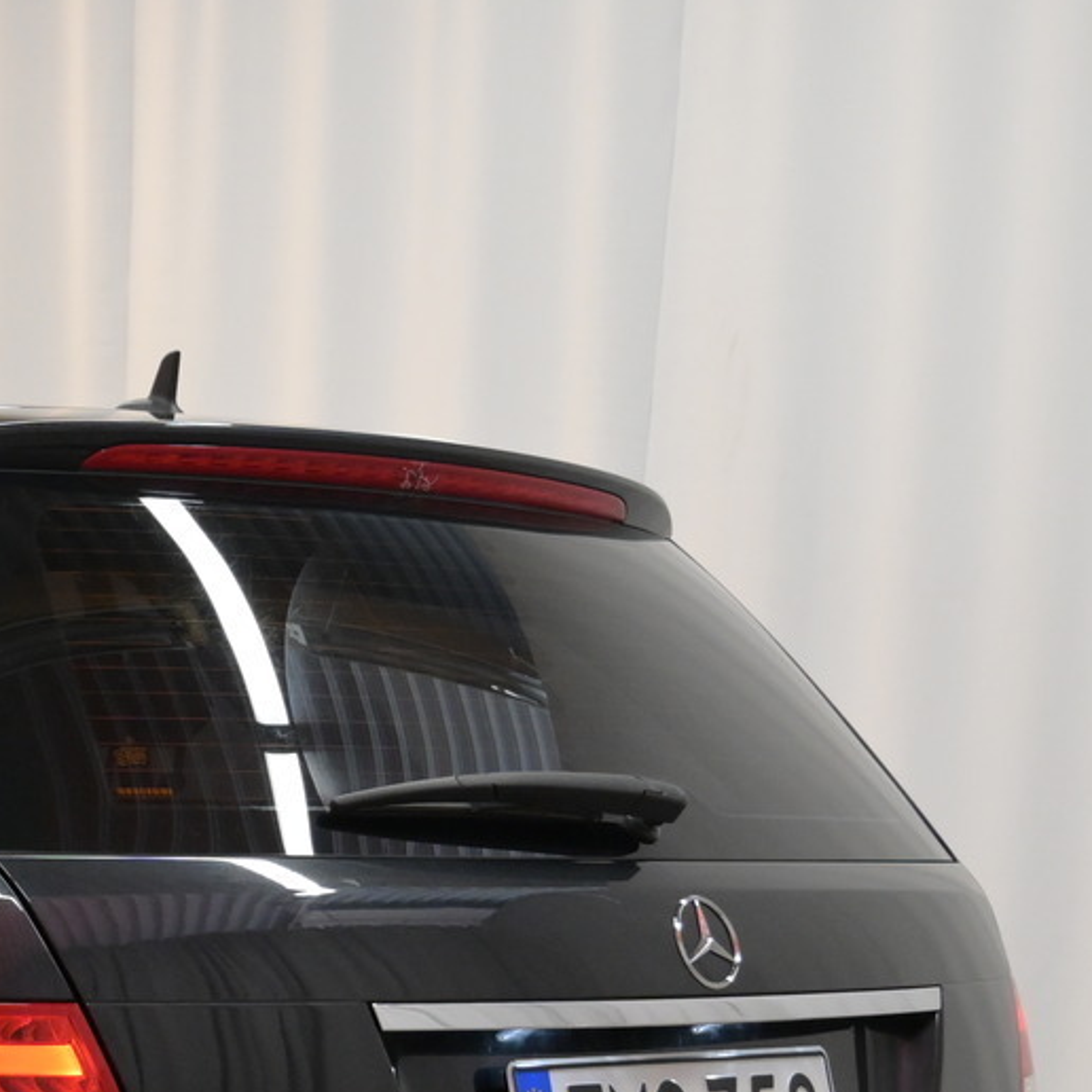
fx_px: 3712
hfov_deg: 15.8
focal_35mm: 104
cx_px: -351
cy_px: 980
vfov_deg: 16.5
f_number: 4
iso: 1600
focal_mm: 26
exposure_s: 1/250
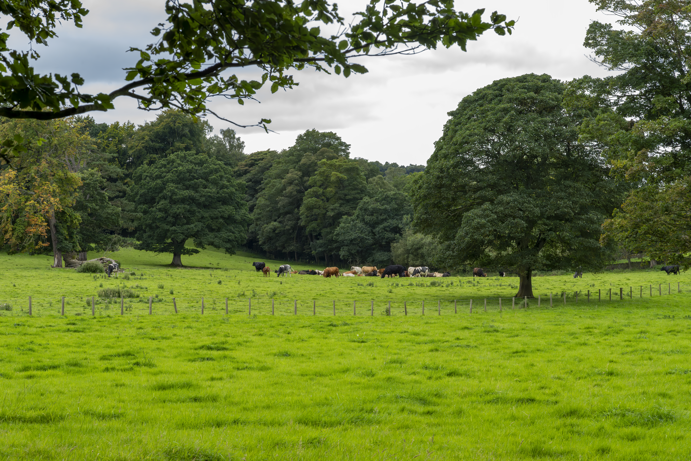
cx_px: 346
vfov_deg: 13.0
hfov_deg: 19.5
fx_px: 2015
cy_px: 230
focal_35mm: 105
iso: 12800
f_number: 16
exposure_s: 1/500
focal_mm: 105
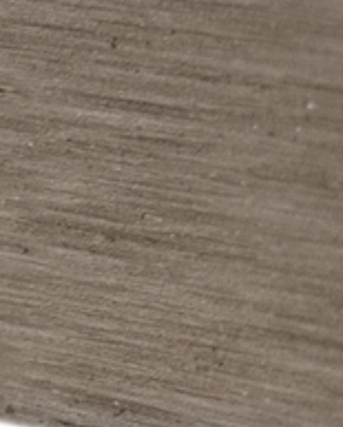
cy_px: 381
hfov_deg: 5.1
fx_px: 3773
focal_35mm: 298
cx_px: -383
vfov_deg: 6.5
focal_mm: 32
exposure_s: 1/160
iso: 1600
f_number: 4
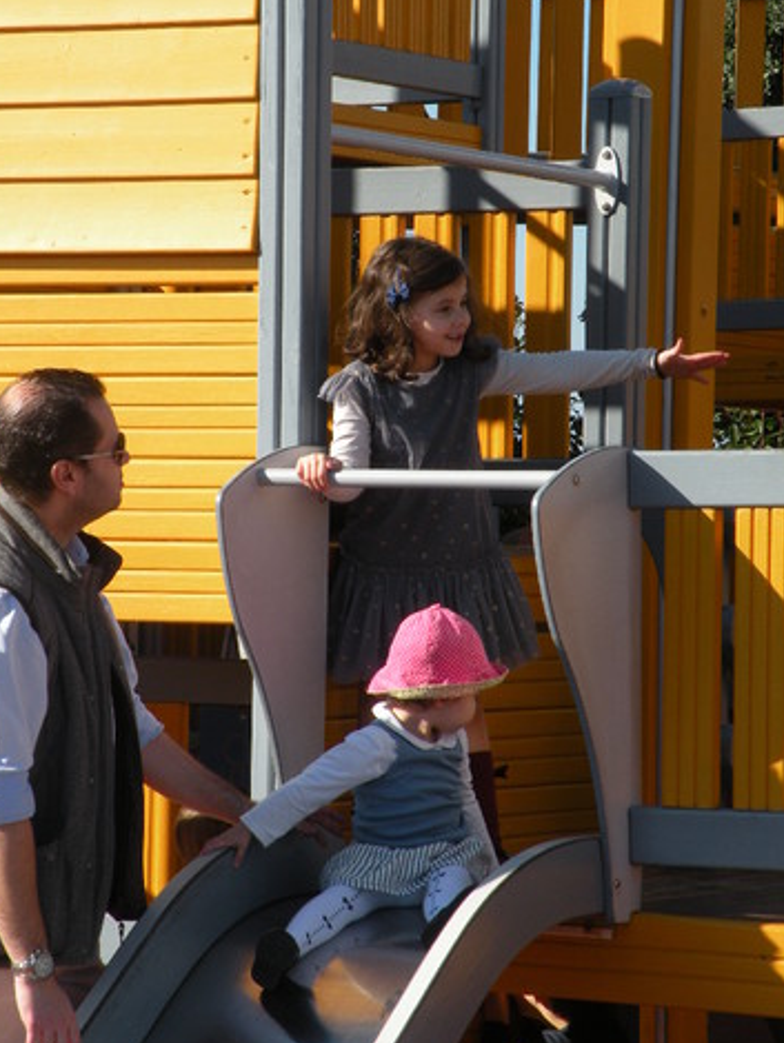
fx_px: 4526
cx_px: 385
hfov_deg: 9.9
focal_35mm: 150
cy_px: 528
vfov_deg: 13.2
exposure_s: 1/247
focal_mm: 25
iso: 64
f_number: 6.3
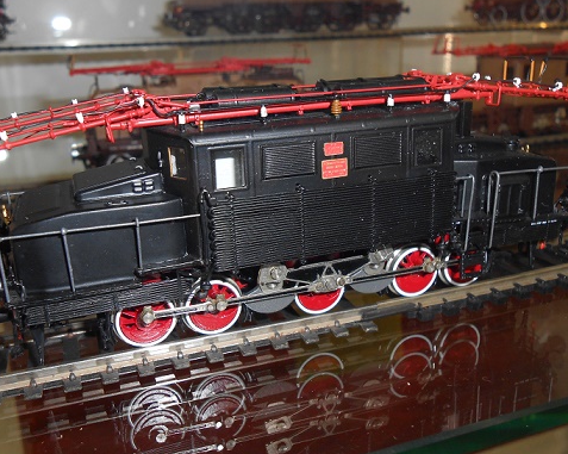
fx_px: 605
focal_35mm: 36
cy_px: 228
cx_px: 266
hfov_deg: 50.3
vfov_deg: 41.1
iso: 200
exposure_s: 1/30
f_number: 12.5
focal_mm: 6
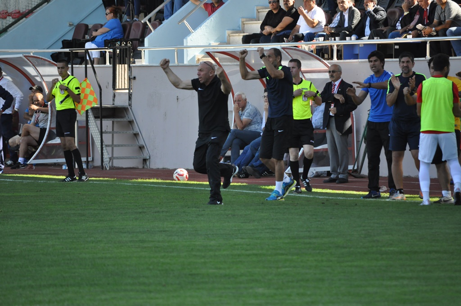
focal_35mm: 300
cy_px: 153
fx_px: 3837
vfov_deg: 4.6
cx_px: 230
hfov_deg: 6.9
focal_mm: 200
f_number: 5.6
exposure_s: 1/500
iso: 800
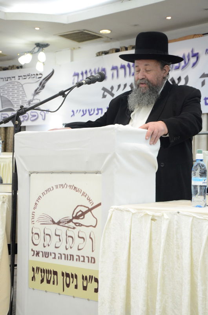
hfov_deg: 22.5
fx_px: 522
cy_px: 158
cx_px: 104
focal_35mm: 60
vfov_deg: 33.5
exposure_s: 1/60
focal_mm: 40
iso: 1600
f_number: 5.6
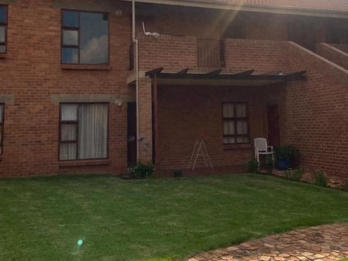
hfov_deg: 44.7
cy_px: 65
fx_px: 422
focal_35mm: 42
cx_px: 198
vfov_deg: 33.6
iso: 32
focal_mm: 4.25
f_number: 1.8
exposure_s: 1/7194
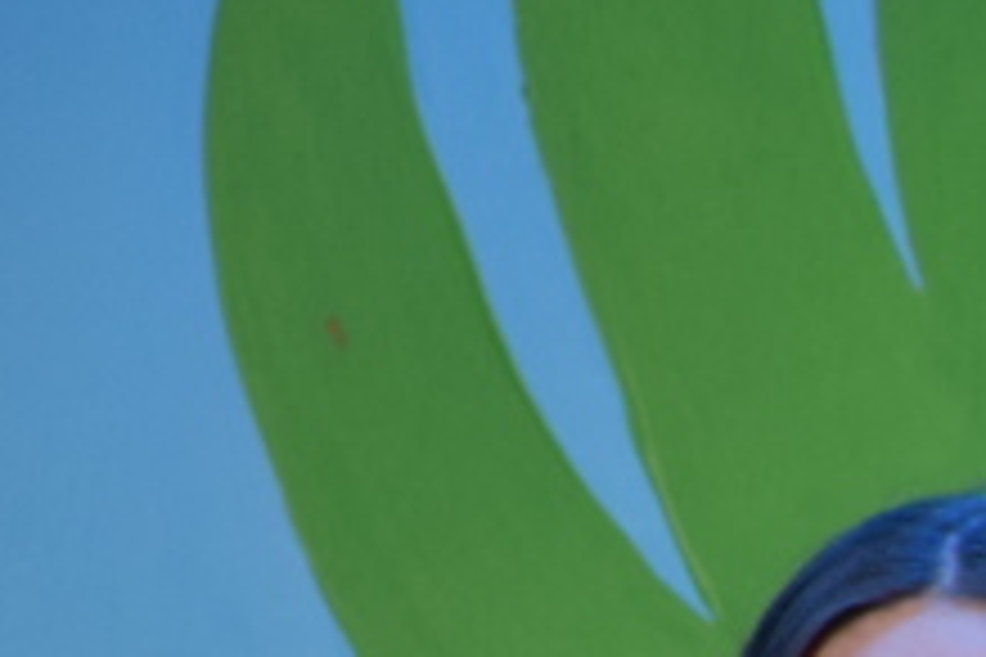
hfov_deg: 2.1
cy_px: 1402
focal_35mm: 980
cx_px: 1769
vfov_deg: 1.4
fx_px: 26839
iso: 800
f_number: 5.6
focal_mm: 140
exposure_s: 1/125
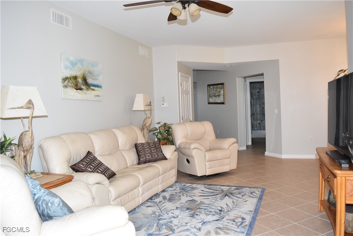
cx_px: 176
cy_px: 118
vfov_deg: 47.9
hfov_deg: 67.4
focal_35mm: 27
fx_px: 265
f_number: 5
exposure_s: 1/100
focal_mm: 18
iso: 800
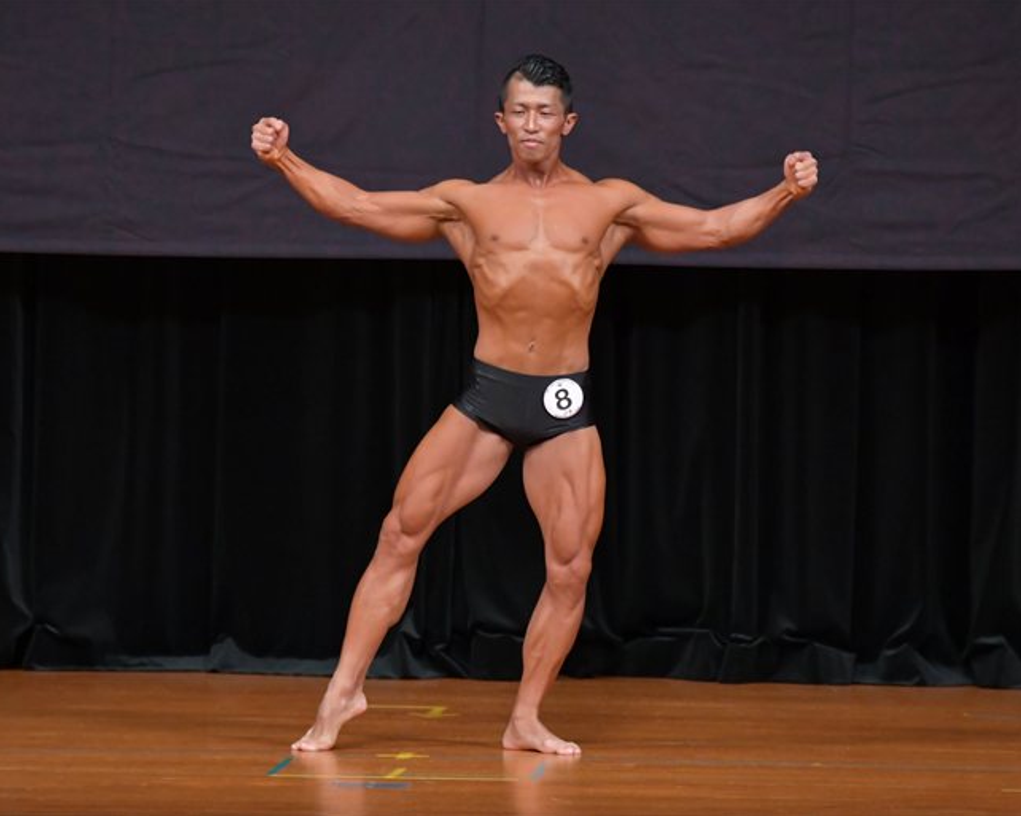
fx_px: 9756
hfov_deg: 6.0
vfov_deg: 4.8
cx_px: 549
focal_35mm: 323
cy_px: 407
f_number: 5.6
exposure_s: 1/400
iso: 4000
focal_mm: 190
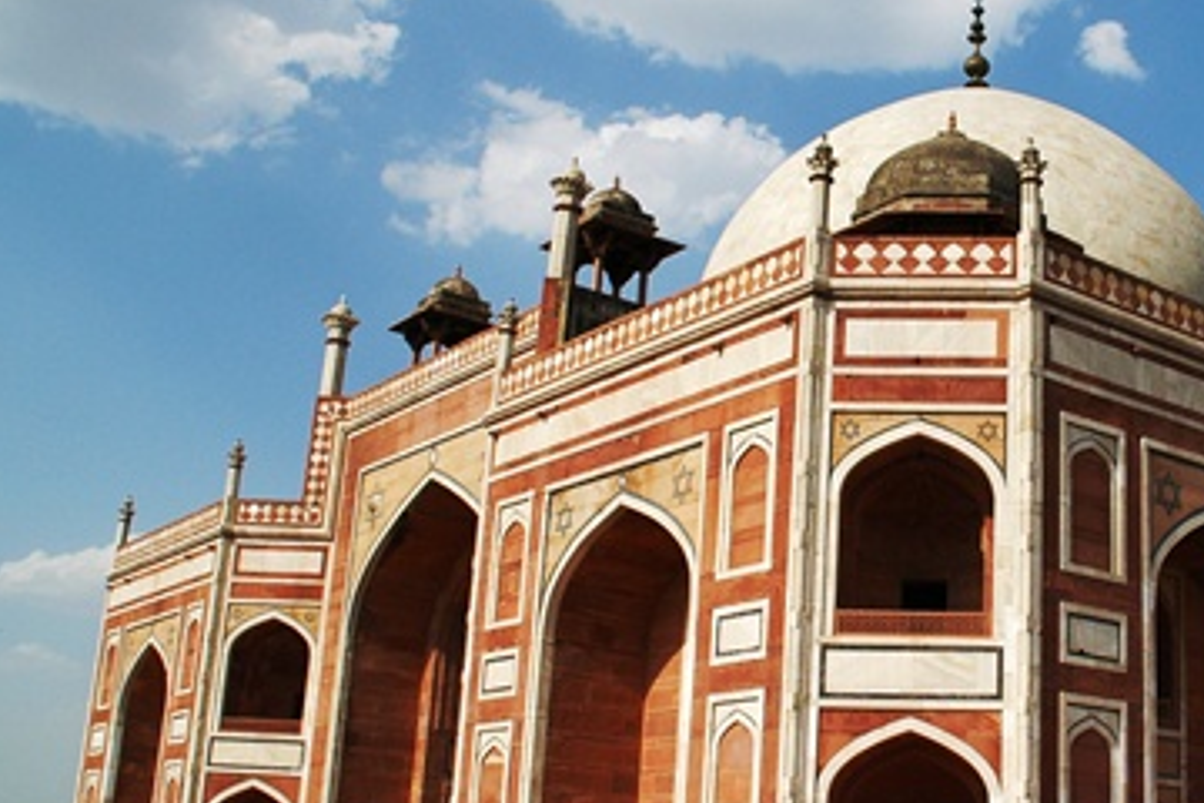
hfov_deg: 39.7
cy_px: 381
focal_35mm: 48
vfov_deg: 28.1
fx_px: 1605
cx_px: 940
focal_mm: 18
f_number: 11
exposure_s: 1/400
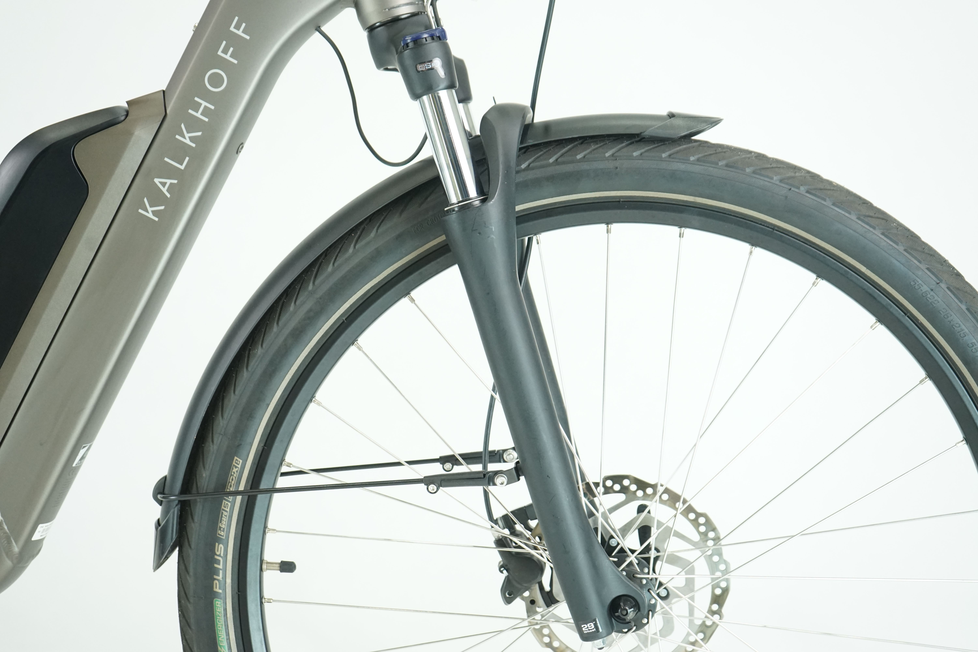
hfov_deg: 36.2
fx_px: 1494
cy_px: 326
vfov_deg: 24.6
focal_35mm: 55
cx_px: 489
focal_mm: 55
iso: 2500
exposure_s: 1/200
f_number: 5.6
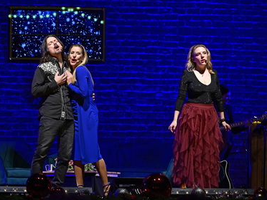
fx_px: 1095
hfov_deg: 13.9
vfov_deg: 10.4
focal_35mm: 142
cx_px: 120
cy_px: 102
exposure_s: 1/400
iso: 3200
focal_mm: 122
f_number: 5.6
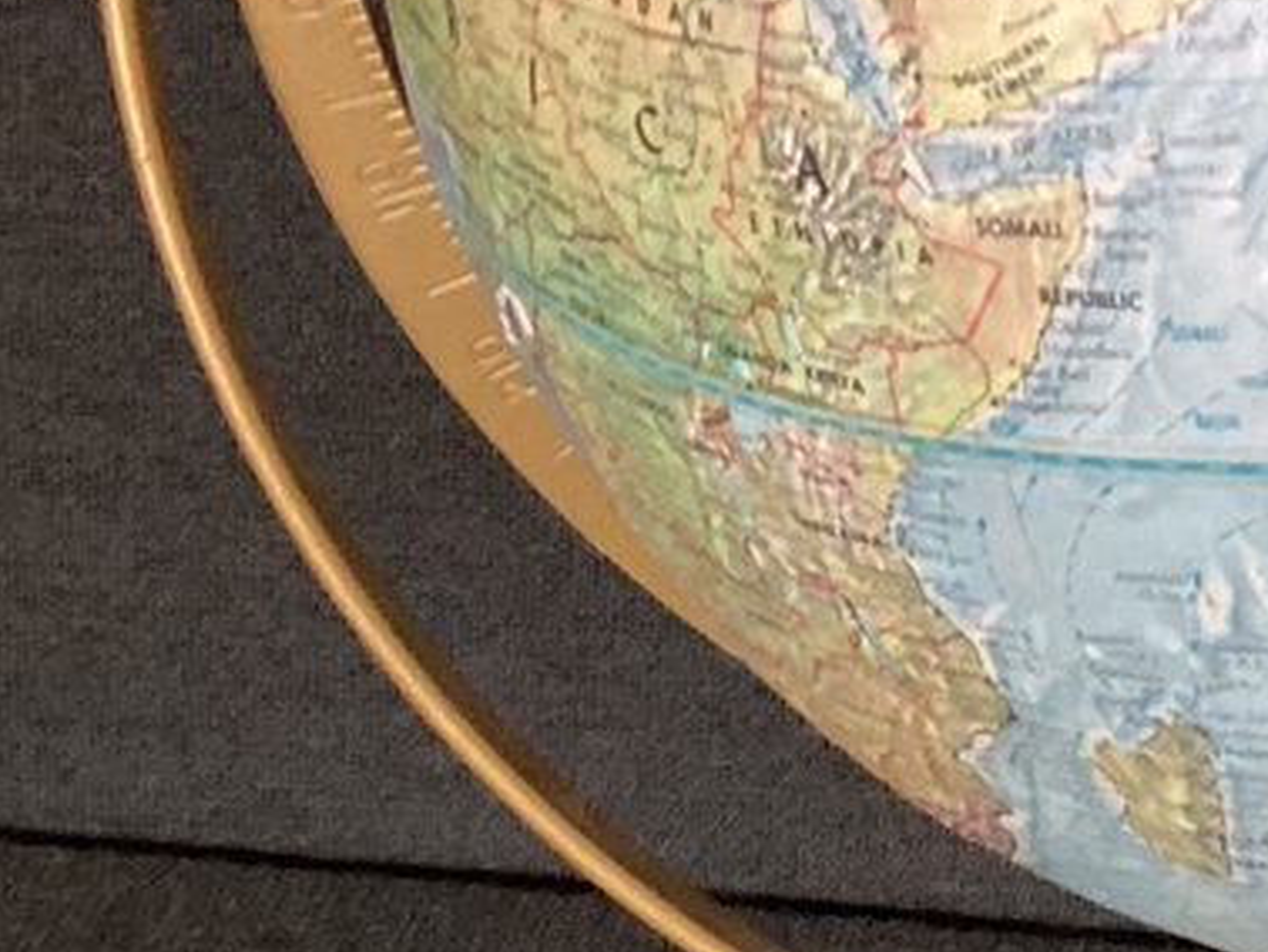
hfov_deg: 15.5
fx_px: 4545
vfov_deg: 11.9
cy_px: 109
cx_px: 1347
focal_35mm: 124
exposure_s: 1/50
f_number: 2.4
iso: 320
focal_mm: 3.3
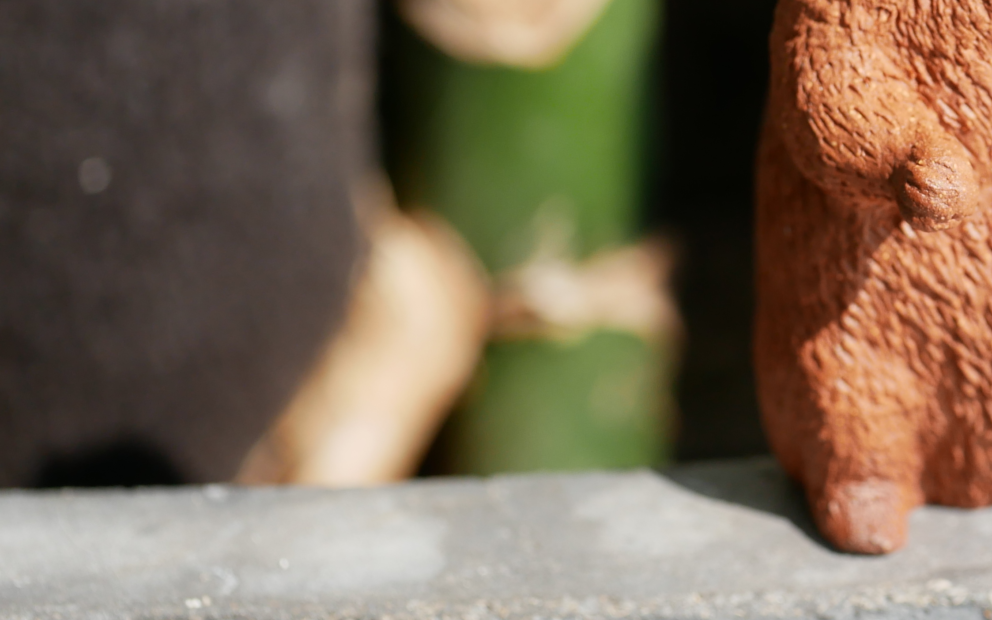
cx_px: 945
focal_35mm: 195
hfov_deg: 10.7
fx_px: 5273
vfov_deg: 6.7
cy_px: 60
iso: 200
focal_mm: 45
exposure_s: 1/400
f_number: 4
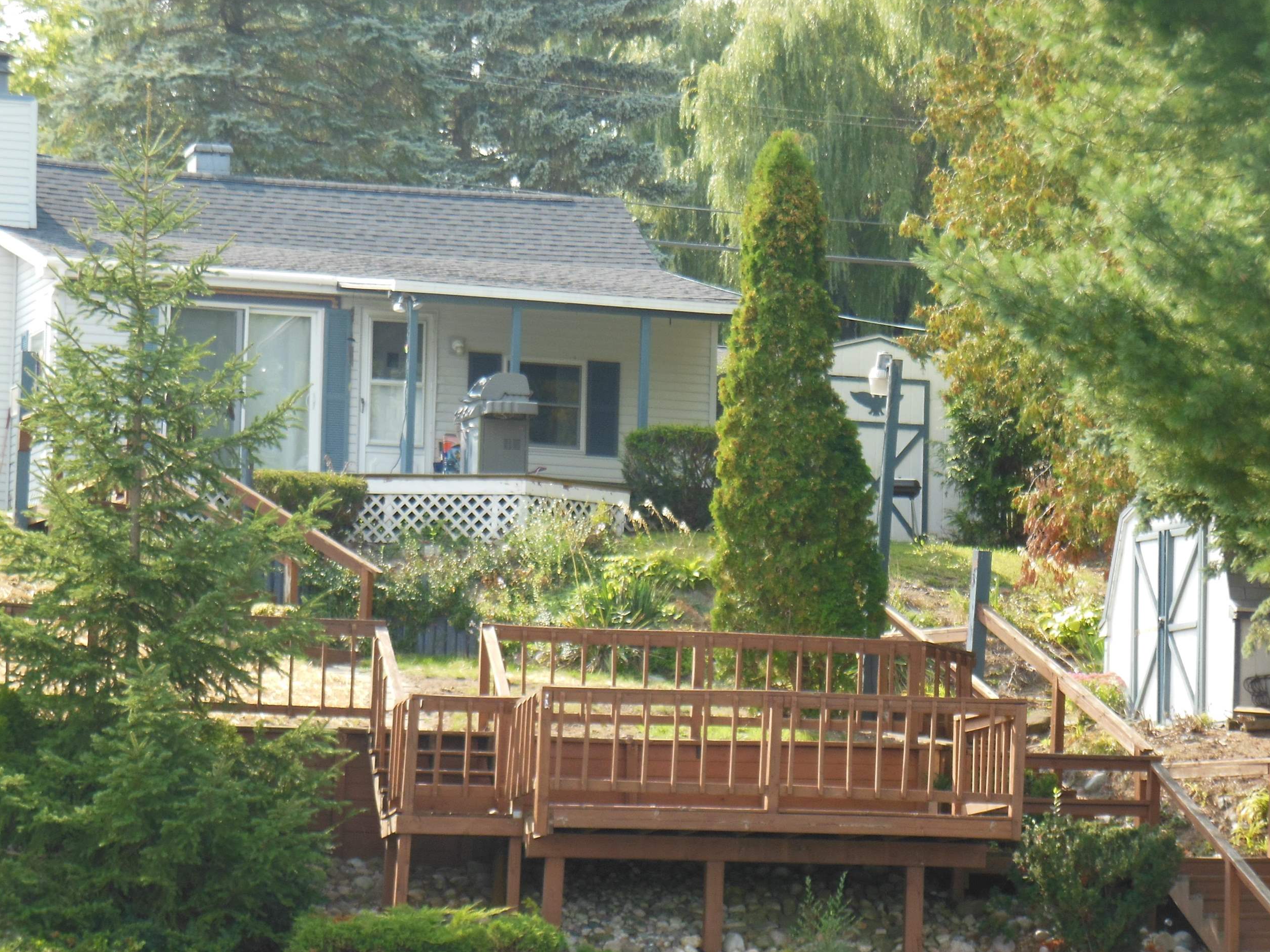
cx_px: 560
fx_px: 5724
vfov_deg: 9.5
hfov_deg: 12.7
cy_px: 548
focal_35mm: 156
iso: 125
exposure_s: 1/160
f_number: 5
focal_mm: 22.6
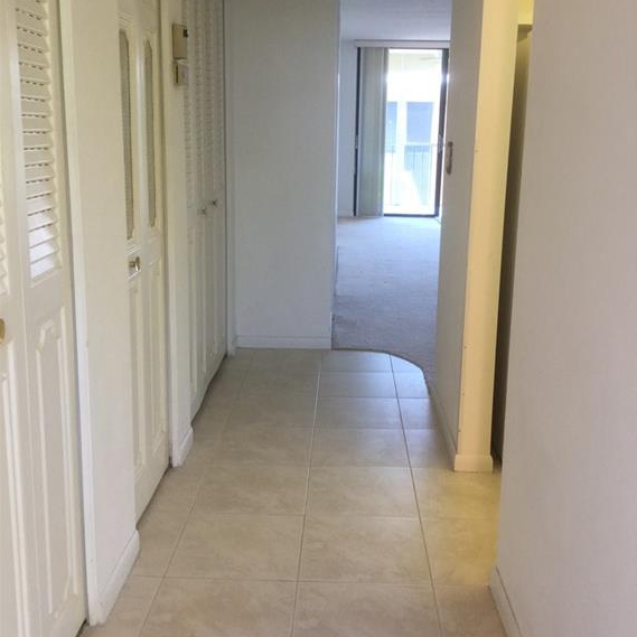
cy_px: 289
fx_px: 770
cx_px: 321
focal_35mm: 37
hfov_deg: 44.9
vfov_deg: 44.9
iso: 40
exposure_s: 1/30
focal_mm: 3.3
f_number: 2.4
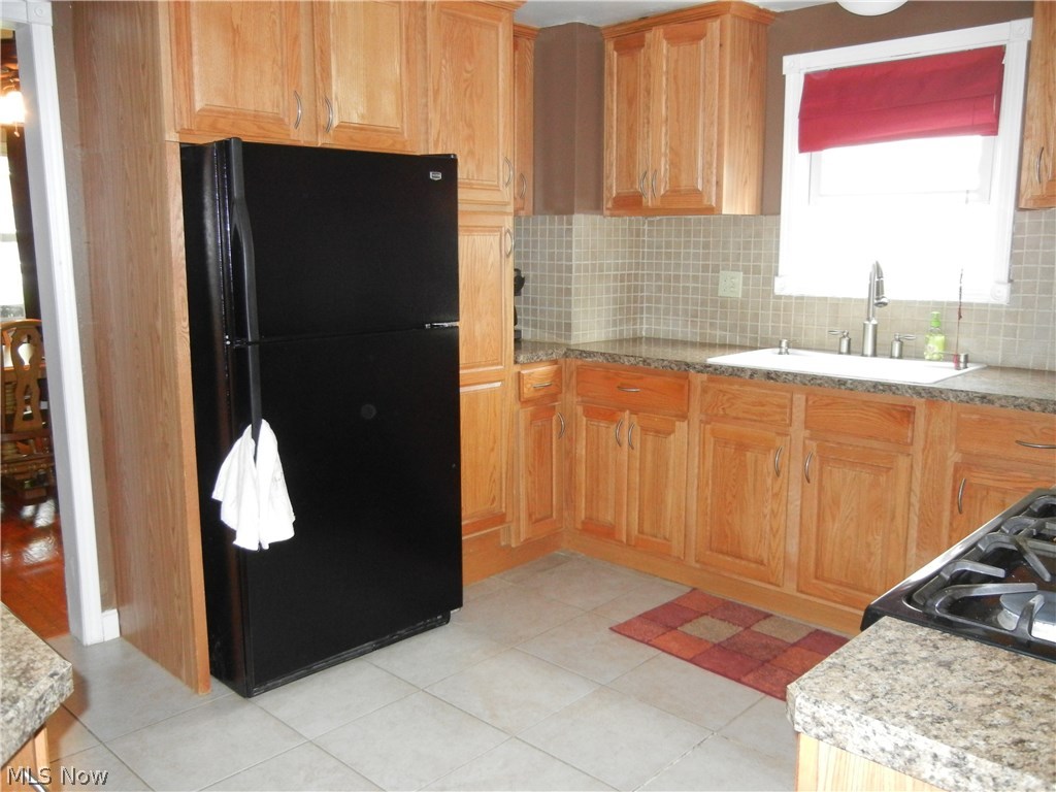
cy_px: 396
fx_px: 915
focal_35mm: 30
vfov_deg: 46.8
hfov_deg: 60.0
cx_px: 528
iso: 662
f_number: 3.5
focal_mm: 5.4
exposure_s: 1/30
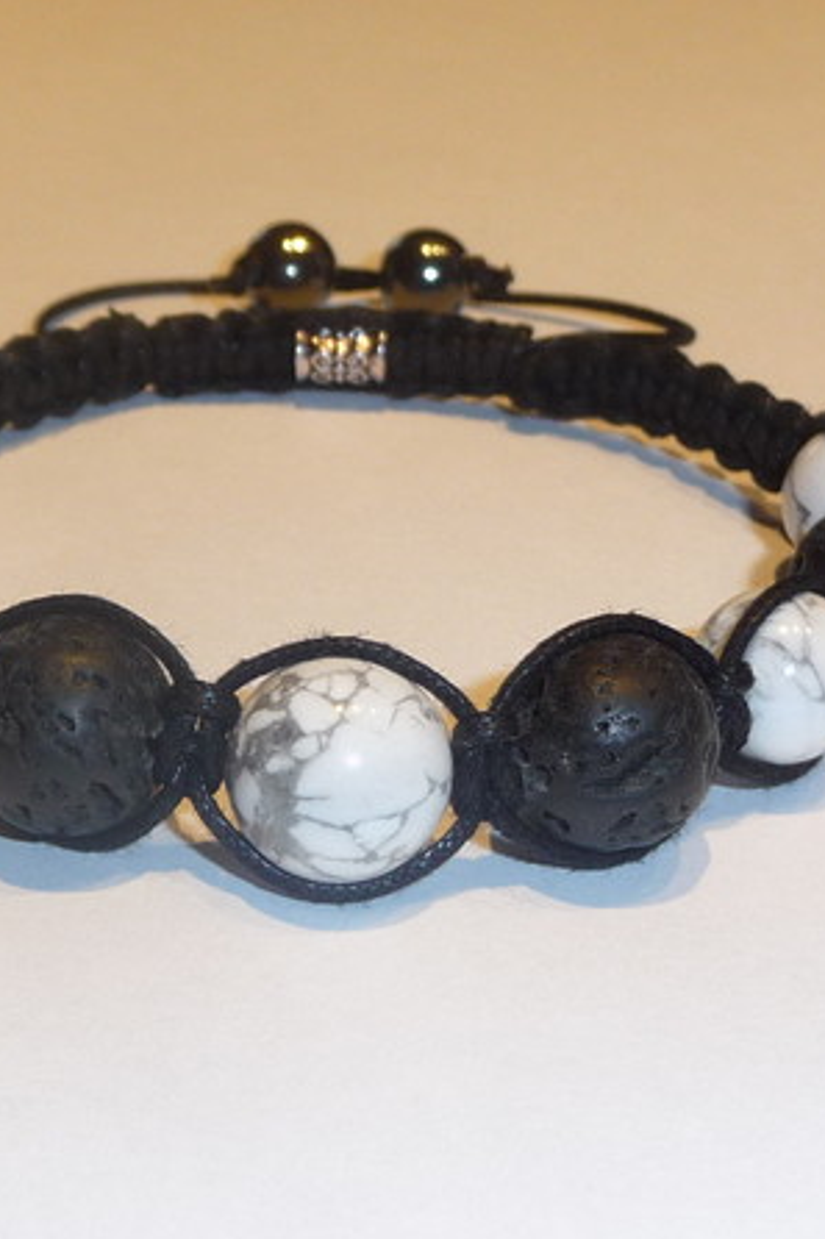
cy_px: 622
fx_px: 2408
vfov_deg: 28.9
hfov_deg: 19.4
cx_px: 275
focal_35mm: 70
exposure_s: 1/50
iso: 100
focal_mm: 5
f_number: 3.4
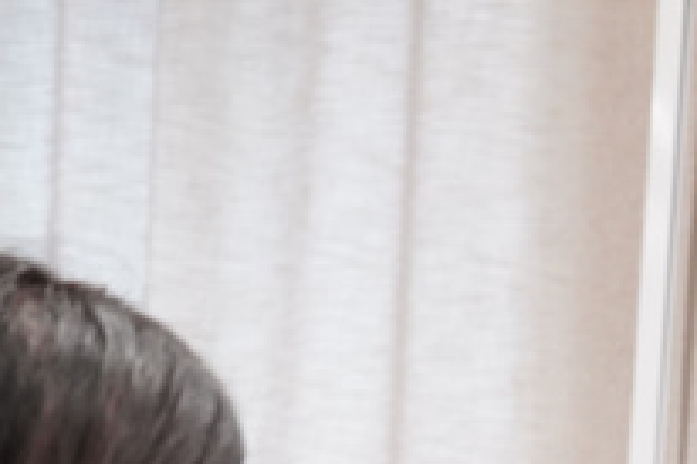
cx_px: 937
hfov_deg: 10.6
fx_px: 3676
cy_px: 892
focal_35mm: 190
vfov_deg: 7.0
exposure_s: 1/50
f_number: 4.5
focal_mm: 49
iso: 3200
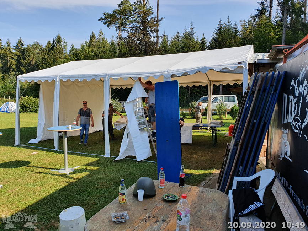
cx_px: 154
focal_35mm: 26
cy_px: 116
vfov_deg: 53.1
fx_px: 231
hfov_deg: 67.3
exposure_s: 1/988
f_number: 2.4
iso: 50
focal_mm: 4.32
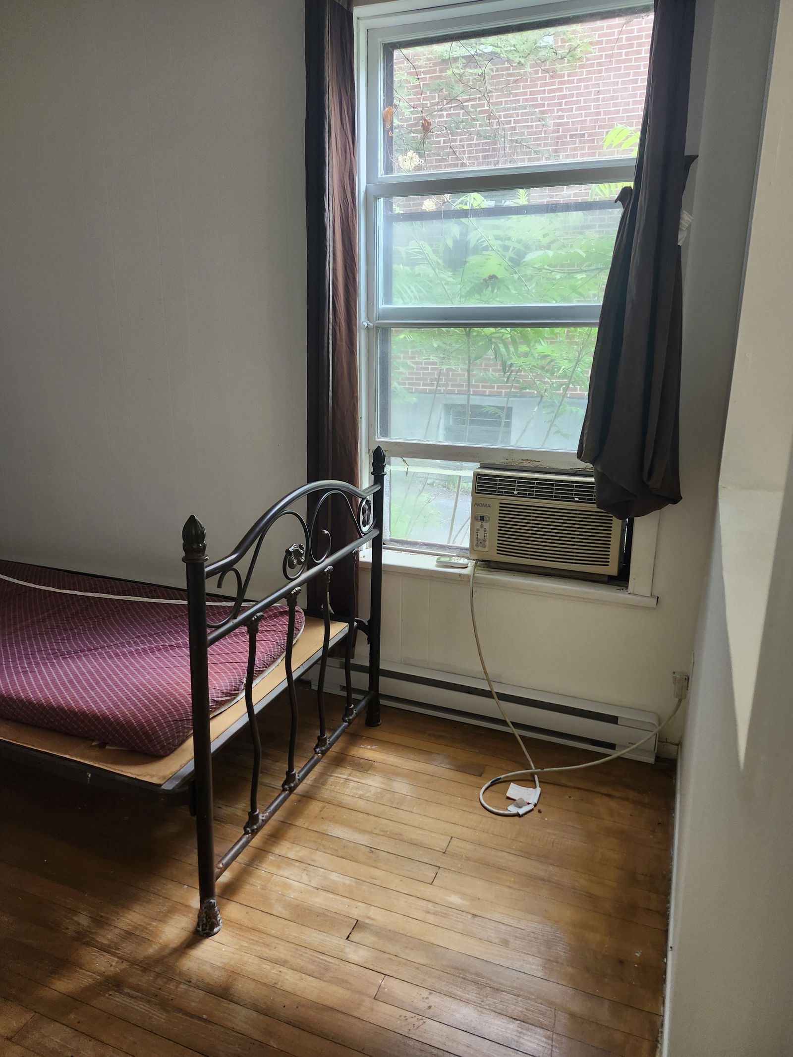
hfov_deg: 58.9
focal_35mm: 23
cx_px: 396
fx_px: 702
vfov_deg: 73.9
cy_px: 528
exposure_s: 1/120
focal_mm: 5.54
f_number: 1.8
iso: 250
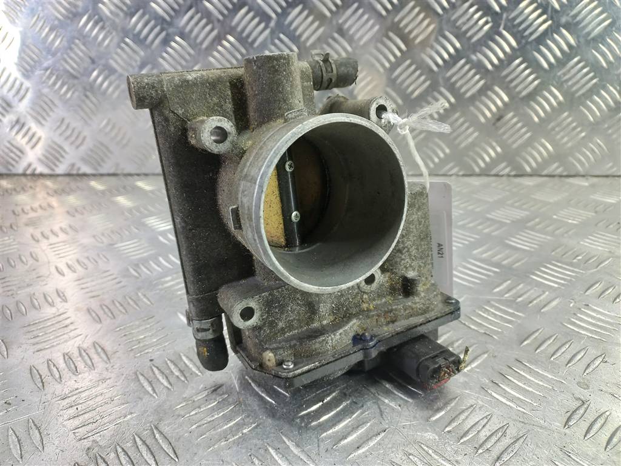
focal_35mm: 25
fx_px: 448
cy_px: 233
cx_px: 310
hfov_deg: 69.4
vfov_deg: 54.9
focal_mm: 4.6
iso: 160
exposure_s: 1/50
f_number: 1.8
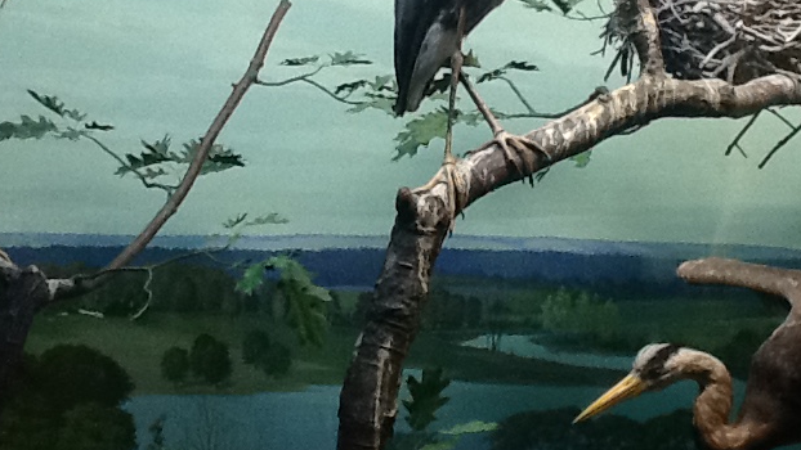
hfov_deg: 28.6
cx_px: 435
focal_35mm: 74
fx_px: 1572
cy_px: 99
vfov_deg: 16.2
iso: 100
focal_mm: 2.03
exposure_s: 1/30
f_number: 2.4
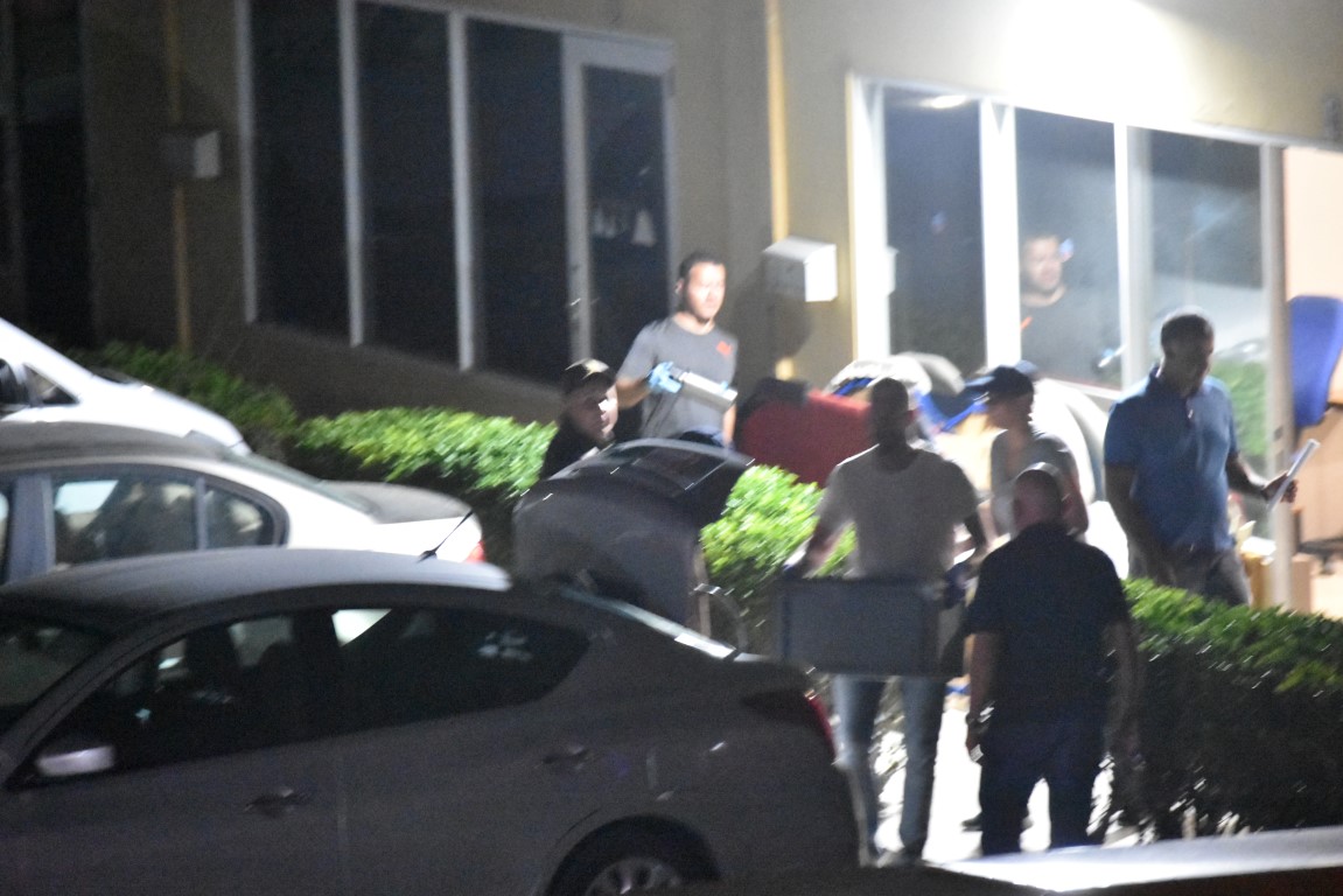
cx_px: 672
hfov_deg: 6.5
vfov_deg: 4.4
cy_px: 448
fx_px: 11753
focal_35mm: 315
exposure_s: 1/30
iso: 20000
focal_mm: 210
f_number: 5.6
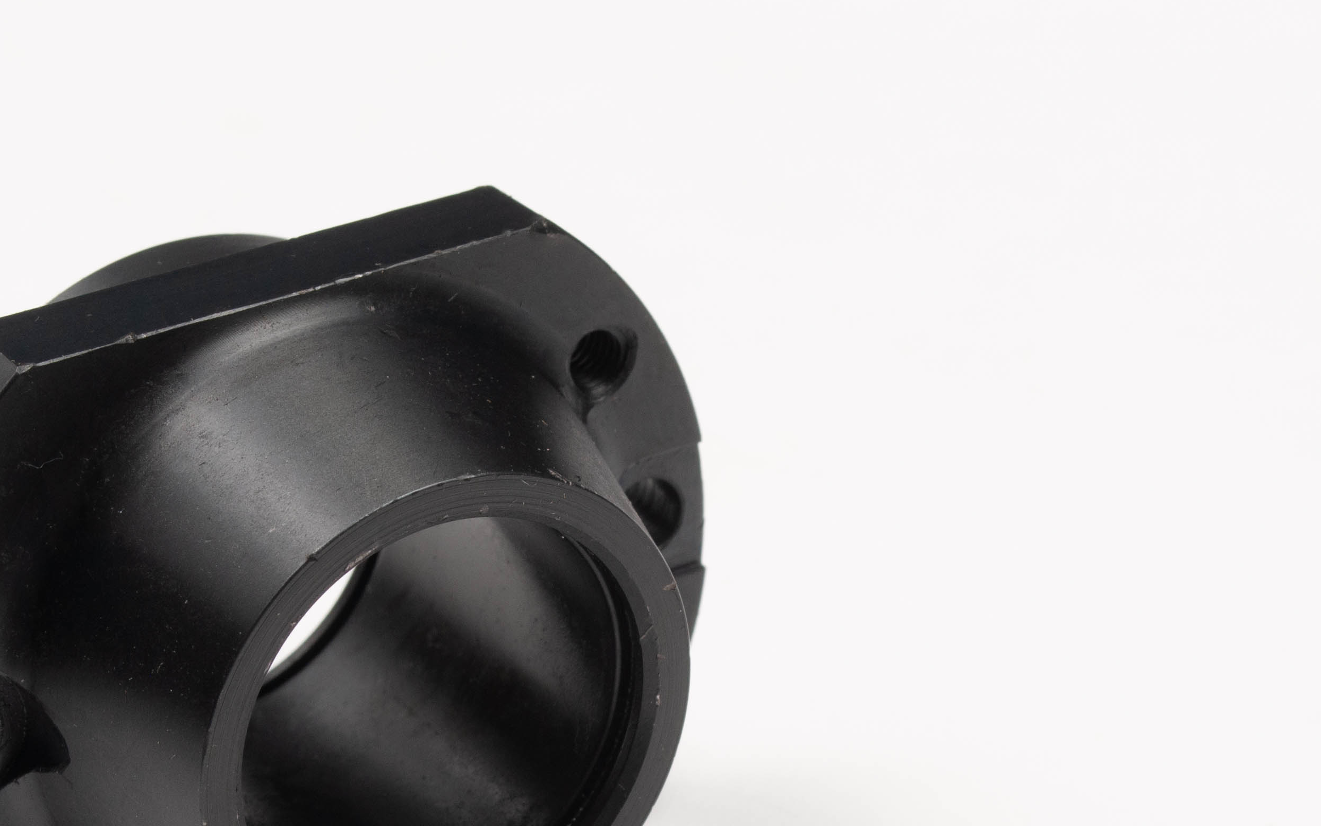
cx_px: 475
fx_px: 4356
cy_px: 660
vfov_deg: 10.8
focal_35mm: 121
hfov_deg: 17.2
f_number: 13
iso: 200
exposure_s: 1/80
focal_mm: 46
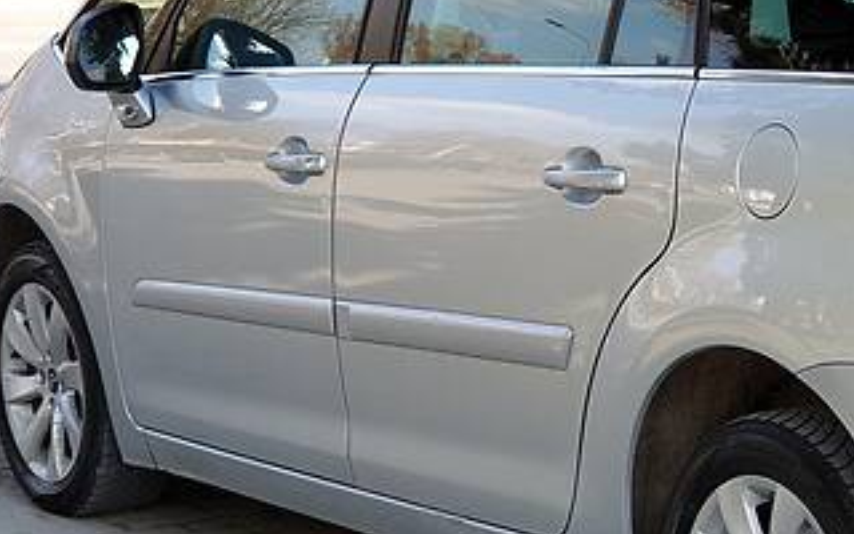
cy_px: 230
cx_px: 822
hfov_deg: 14.9
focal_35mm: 138
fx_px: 3212
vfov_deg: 9.5
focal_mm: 6
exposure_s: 1/167
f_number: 2.4
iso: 25
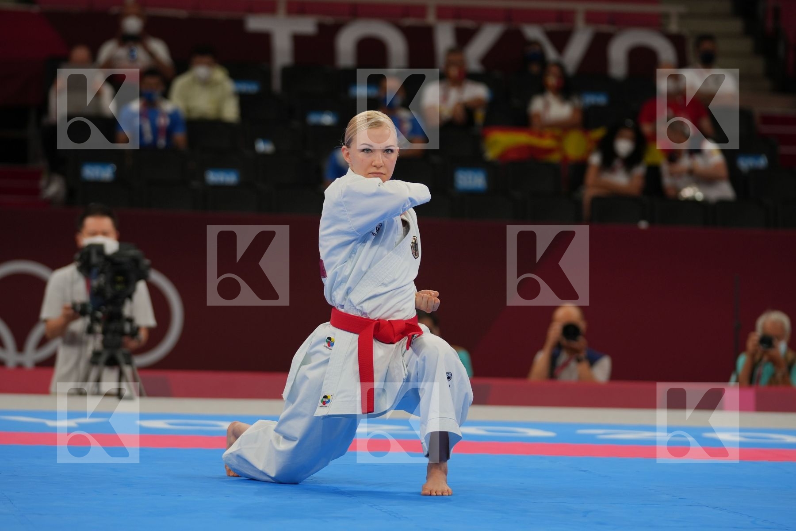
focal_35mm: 195
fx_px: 4311
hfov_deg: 10.5
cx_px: 398
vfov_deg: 7.0
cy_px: 266
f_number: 2.8
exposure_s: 1/500
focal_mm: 130
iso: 200
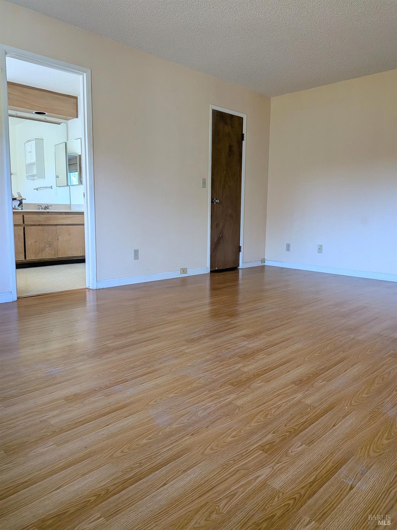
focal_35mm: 24
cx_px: 198
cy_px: 265
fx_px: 367
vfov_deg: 71.6
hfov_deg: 56.8
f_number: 1.7
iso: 48
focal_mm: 4.53
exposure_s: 1/100
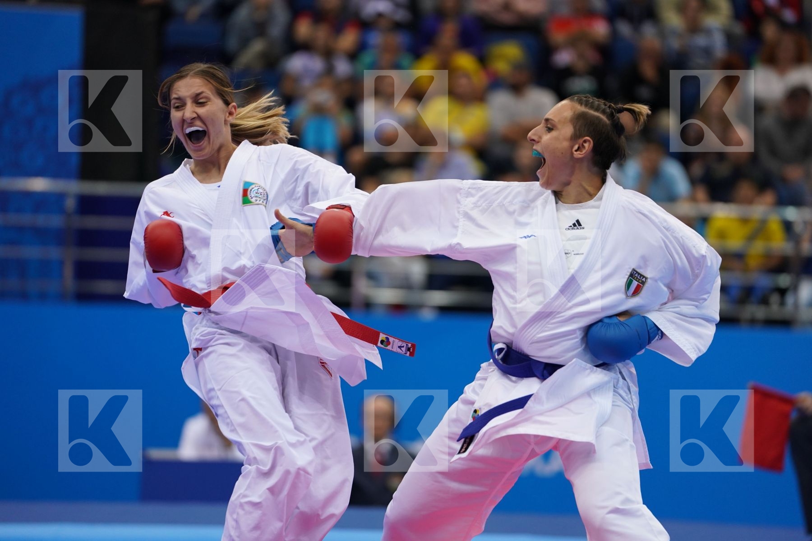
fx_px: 4511
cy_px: 270
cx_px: 406
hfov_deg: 10.3
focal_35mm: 200
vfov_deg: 6.9
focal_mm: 200
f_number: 2.8
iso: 1250
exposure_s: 1/1000
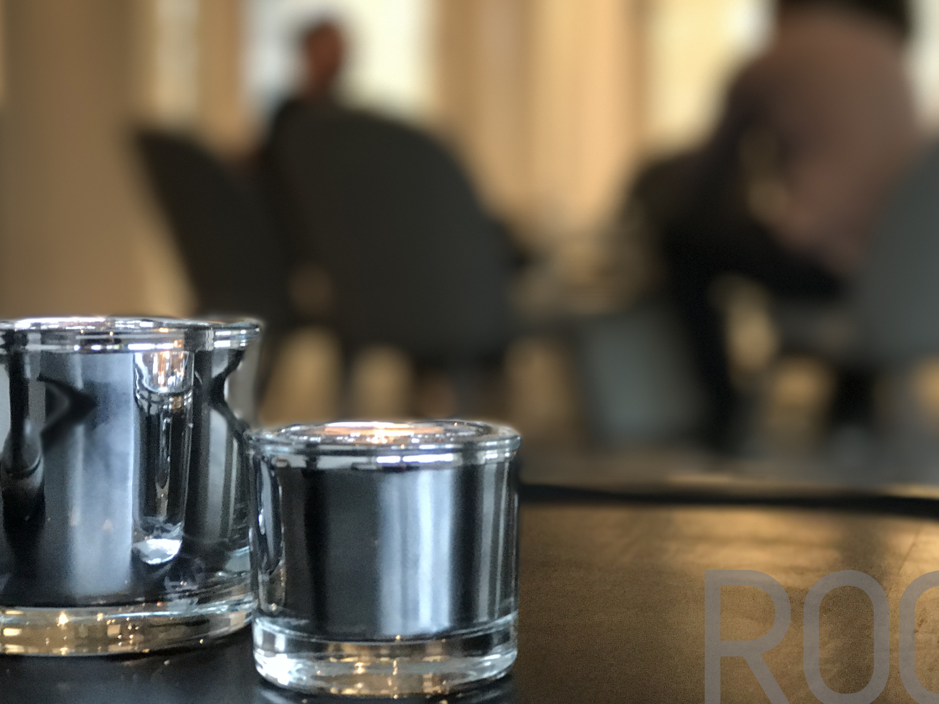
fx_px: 2116
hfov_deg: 25.0
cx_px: 509
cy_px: 300
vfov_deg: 18.9
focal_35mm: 78
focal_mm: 6.6
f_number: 2.8
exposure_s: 1/50
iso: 320
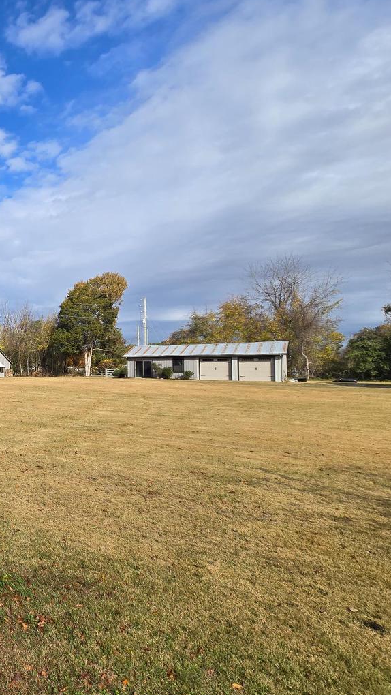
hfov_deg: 39.5
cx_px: -82
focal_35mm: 20
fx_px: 369
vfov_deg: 86.6
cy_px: 362
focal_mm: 2.2
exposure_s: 1/2866
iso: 50
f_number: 2.2
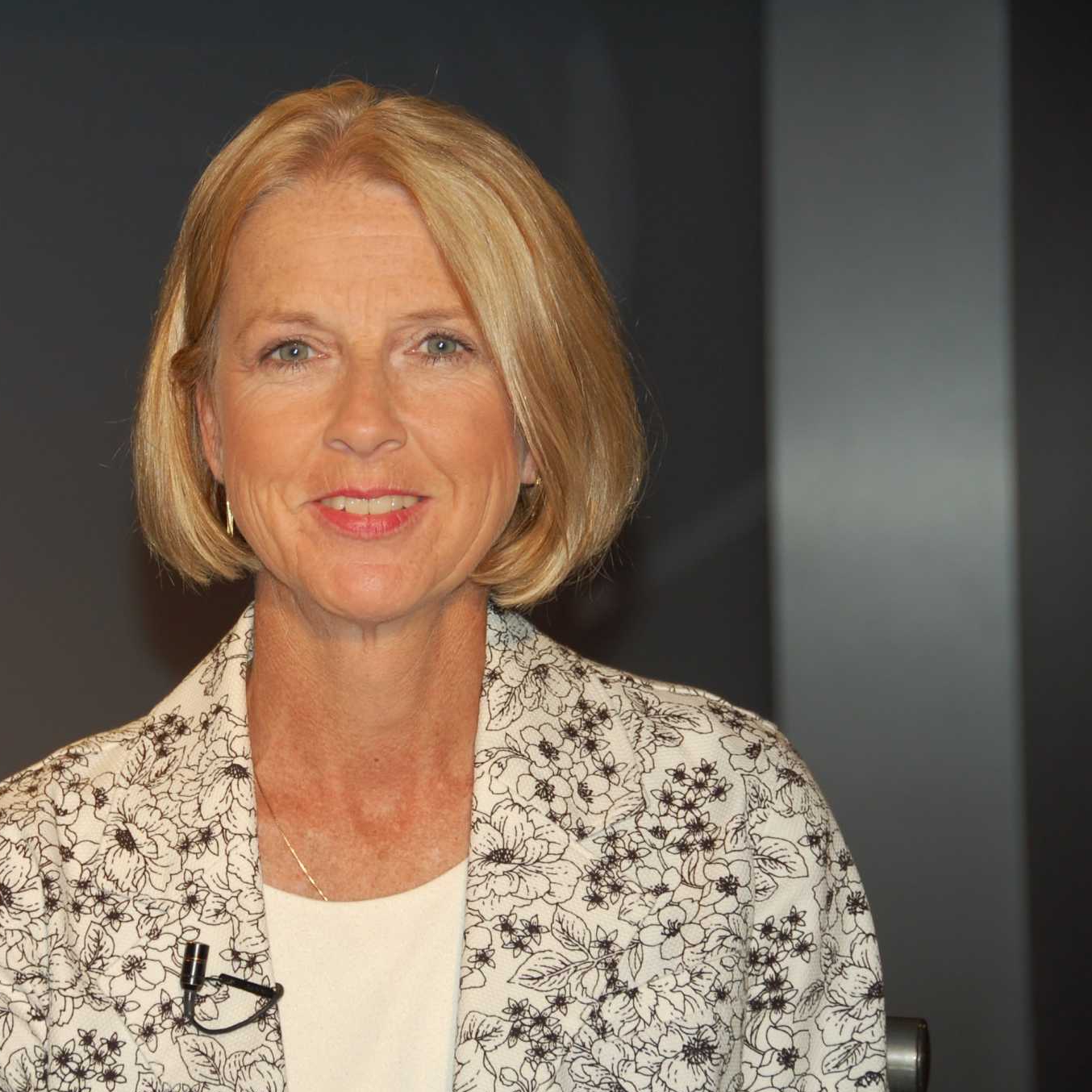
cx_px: 349
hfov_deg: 11.0
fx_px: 5639
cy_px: 546
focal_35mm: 158
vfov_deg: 11.1
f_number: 5.3
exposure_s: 1/60
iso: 200
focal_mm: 82
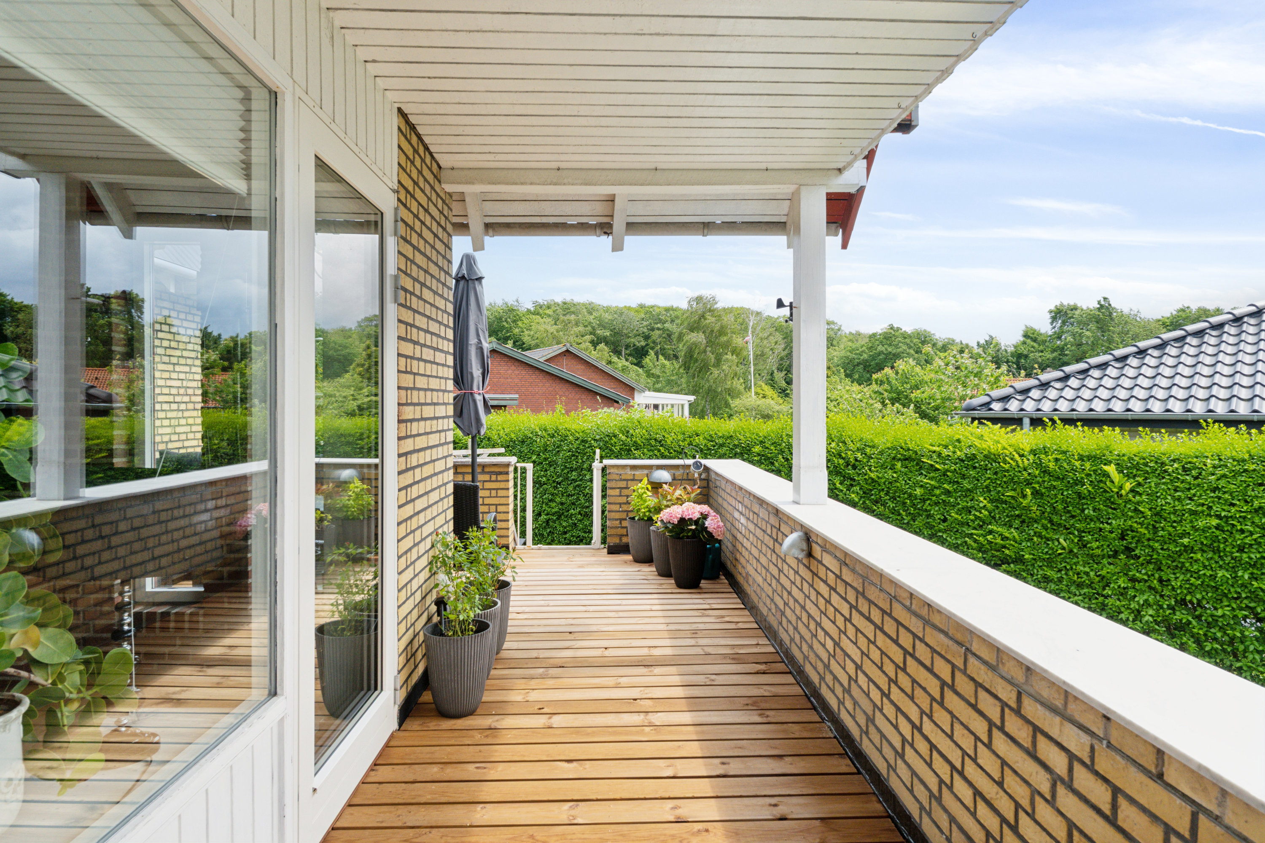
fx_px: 764
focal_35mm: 22
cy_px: 422
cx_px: 632
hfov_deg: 79.2
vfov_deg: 57.8
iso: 320
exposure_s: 1/250
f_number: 8
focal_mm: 14.5
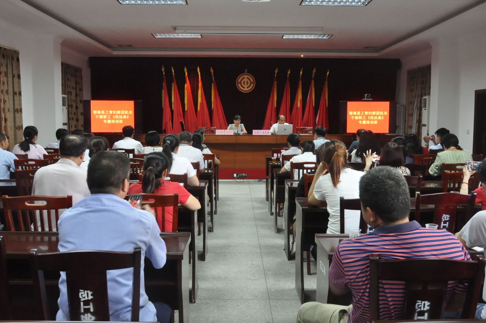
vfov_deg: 36.8
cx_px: 243
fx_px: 485
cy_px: 162
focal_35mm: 36
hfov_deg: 53.2
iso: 2500
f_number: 7.1
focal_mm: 24
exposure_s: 1/20
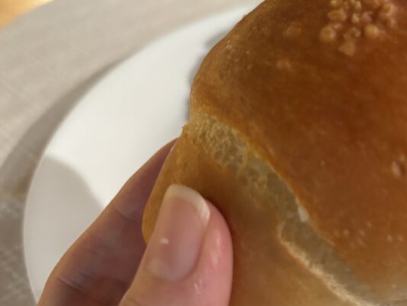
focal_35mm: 50
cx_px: 373
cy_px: 99
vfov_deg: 28.9
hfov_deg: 35.7
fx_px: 588
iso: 500
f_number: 1.6
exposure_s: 1/60
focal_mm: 5.96
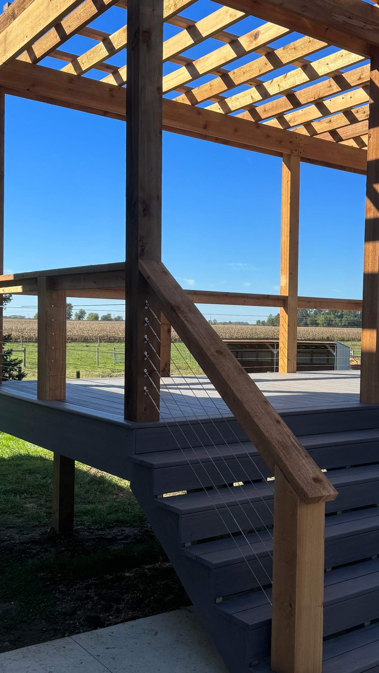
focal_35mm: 39
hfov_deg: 30.1
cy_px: 355
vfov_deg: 51.6
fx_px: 697
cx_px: 266
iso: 80
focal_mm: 6.86
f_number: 1.78
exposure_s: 1/2604
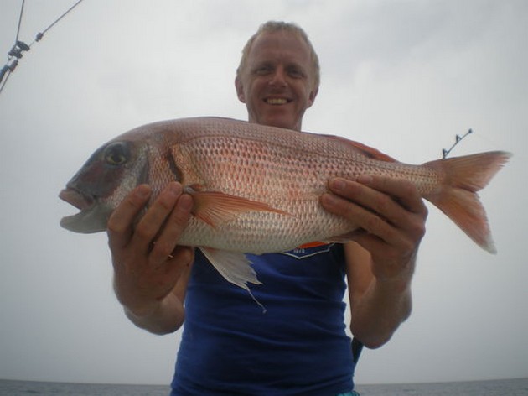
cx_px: 264
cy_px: 198
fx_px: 549
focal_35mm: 36
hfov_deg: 51.4
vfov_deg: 39.6
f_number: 4.6
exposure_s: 1/125
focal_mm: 6.3
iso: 50
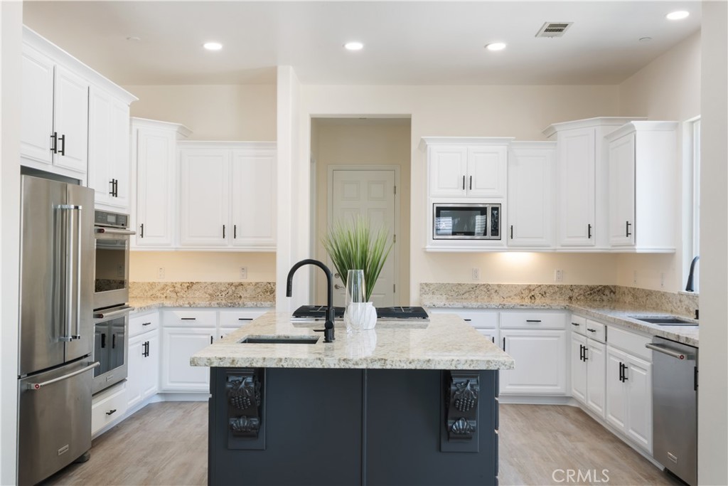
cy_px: 243
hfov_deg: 54.4
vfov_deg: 37.9
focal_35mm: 35
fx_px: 708
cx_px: 364
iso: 100
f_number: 22
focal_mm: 35
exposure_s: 5
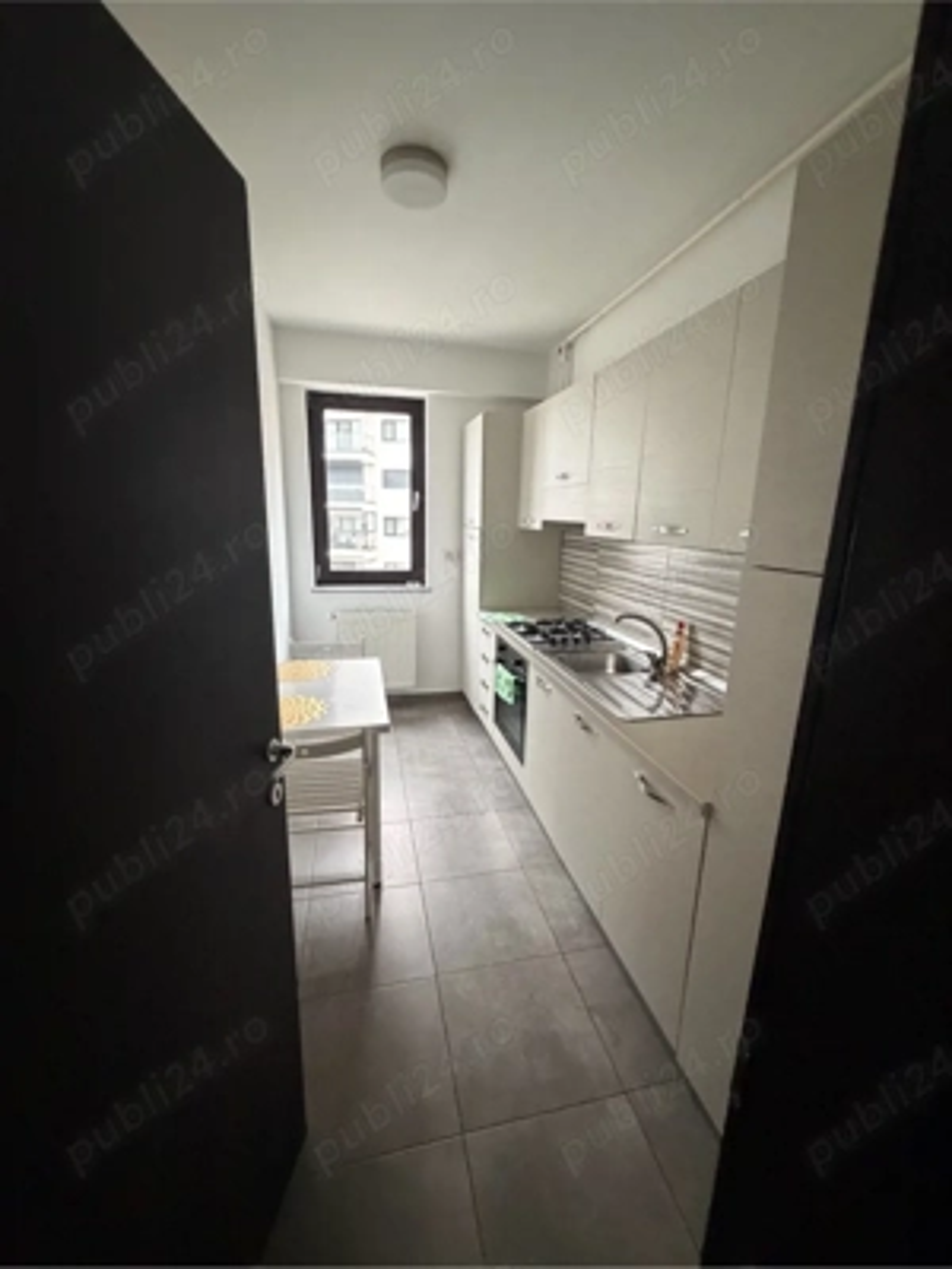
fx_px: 513
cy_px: 634
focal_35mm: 14
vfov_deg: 102.1
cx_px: 476
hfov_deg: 85.7
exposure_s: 1/50
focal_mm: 2.22
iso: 800
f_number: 2.2
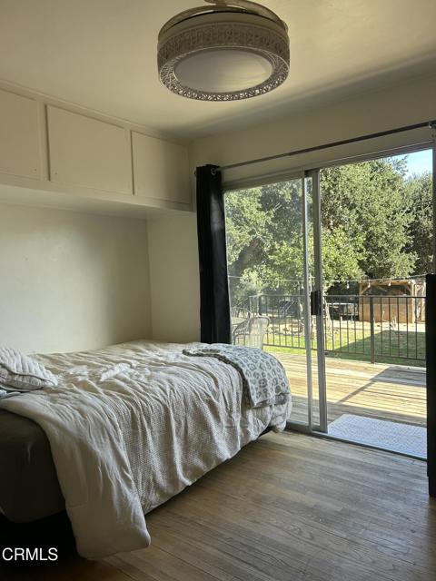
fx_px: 437
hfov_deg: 53.1
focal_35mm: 26
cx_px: 218
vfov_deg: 67.3
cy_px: 290
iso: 50
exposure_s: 1/272
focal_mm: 5.7
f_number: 1.5
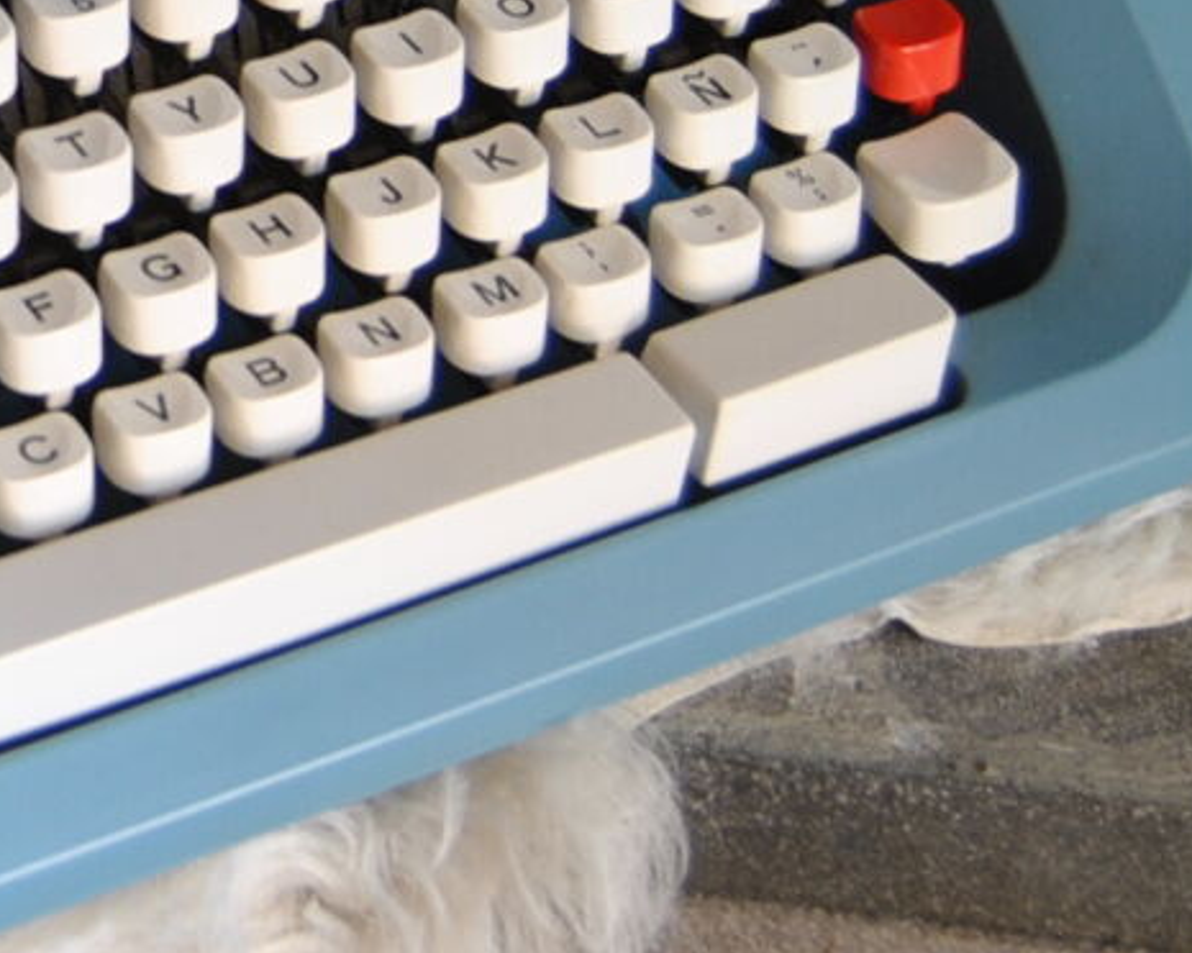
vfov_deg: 11.3
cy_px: -110
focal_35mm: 135
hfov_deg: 13.5
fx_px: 4761
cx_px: -520
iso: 200
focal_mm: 23
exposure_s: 1/30
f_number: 3.8
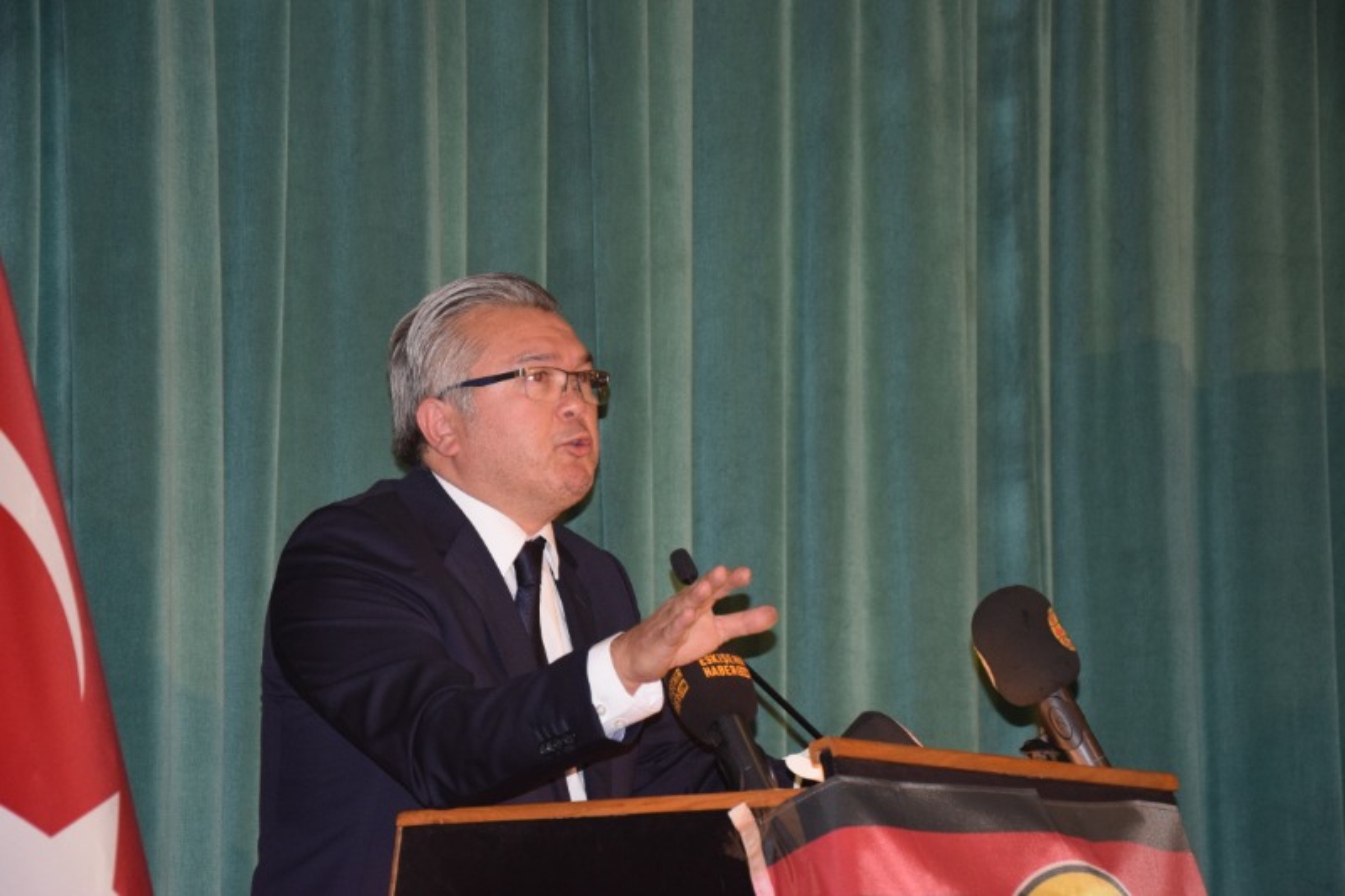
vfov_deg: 13.0
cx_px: 672
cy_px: 448
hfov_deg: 19.5
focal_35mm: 105
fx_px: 3922
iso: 1600
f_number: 5.6
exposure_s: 1/60
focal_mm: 70
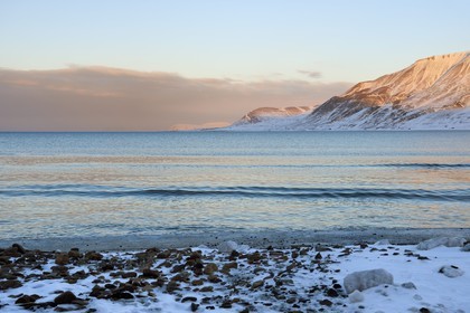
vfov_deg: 27.0
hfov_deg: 39.6
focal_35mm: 50
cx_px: 235
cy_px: 156
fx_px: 653
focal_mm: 50
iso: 200
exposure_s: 1/160
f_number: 8
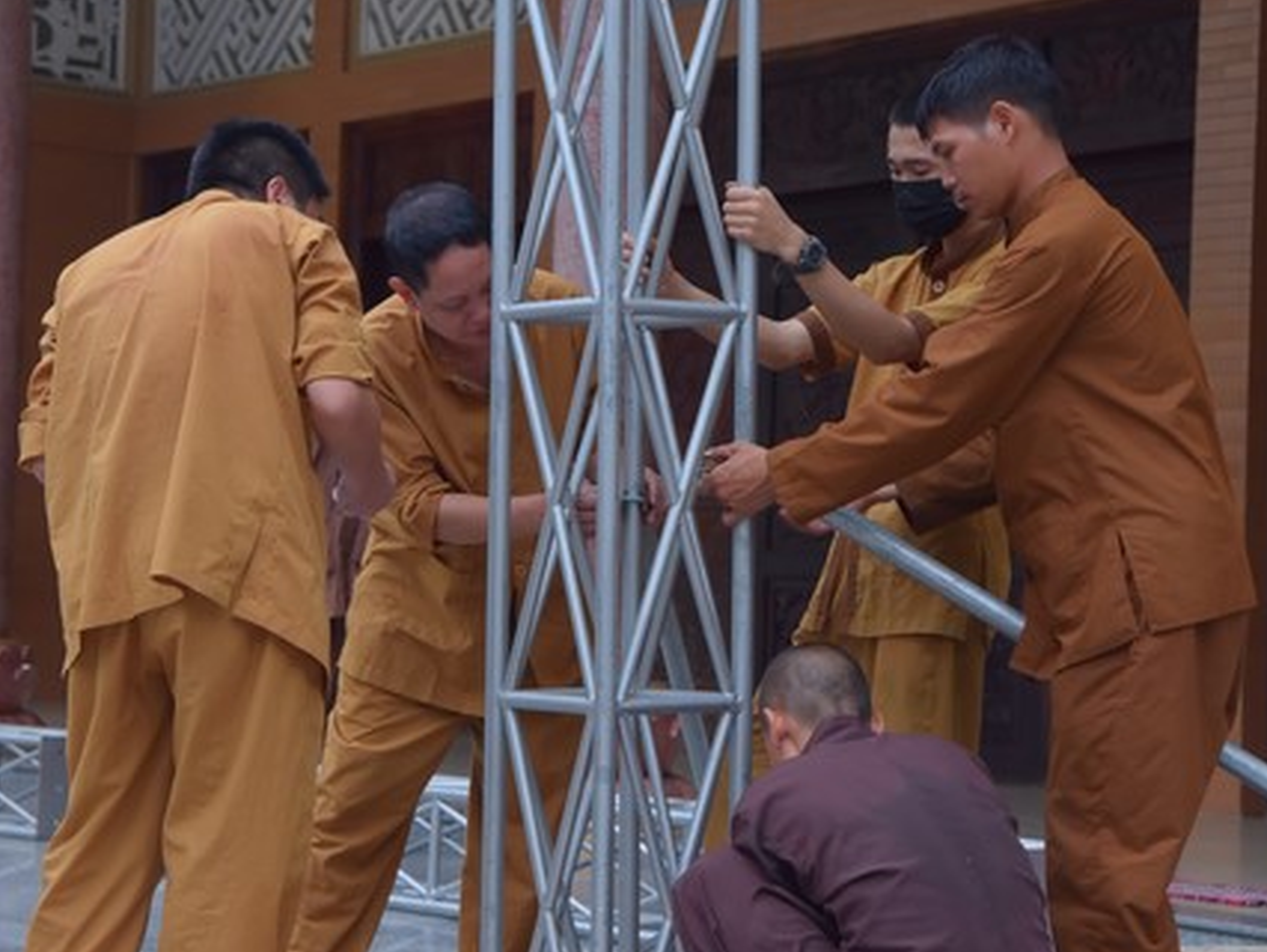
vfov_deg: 17.4
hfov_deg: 23.0
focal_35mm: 85
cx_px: 635
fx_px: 3113
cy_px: 422
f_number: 6.3
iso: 500
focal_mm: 58
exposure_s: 1/125
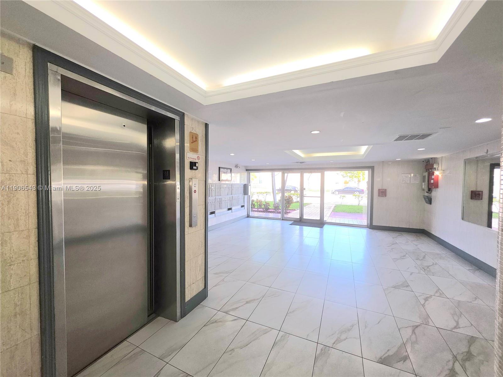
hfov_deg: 106.2
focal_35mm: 13
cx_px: 252
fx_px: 189
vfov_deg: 89.9
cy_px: 188
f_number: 1.9
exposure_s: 1/120
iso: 20
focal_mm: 2.2
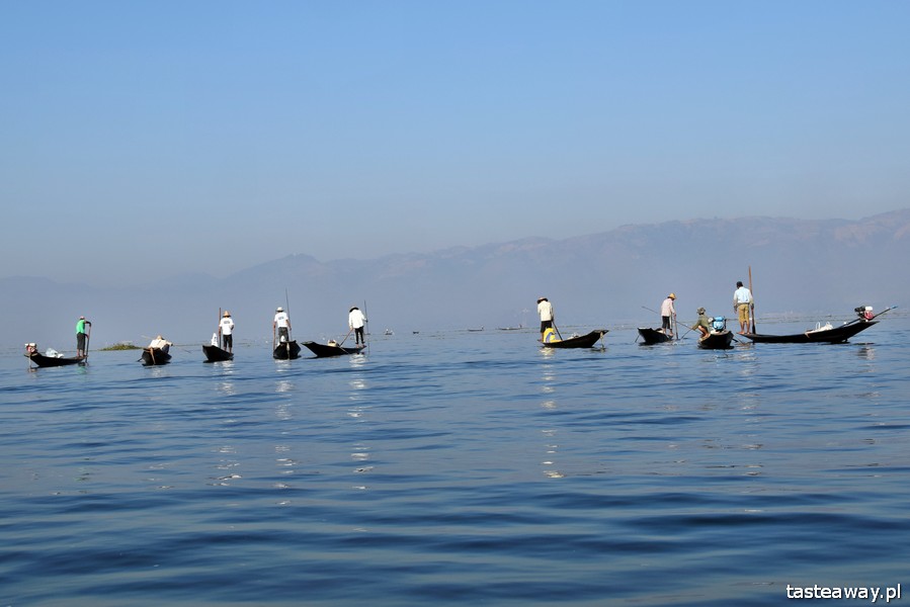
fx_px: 1100
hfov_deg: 44.9
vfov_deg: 30.9
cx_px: 455
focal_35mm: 44
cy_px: 304
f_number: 10
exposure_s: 1/400
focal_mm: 29
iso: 200
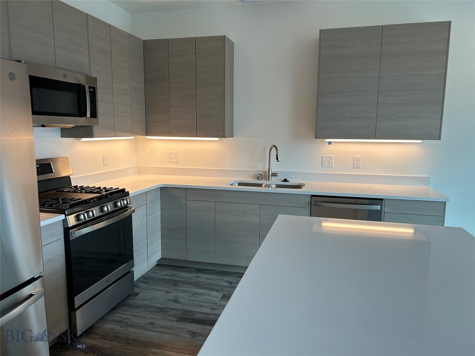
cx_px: 238
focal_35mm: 26
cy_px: 178
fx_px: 357
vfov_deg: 53.1
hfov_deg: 67.3
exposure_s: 1/120
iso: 40
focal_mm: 5.7
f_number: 1.5
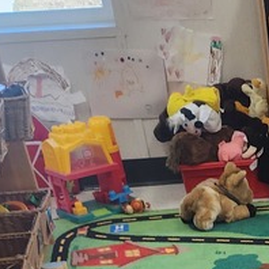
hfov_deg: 15.2
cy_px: 636
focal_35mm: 105
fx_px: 923
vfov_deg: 12.9
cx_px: 423
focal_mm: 5.4
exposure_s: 1/180
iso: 125
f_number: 1.8
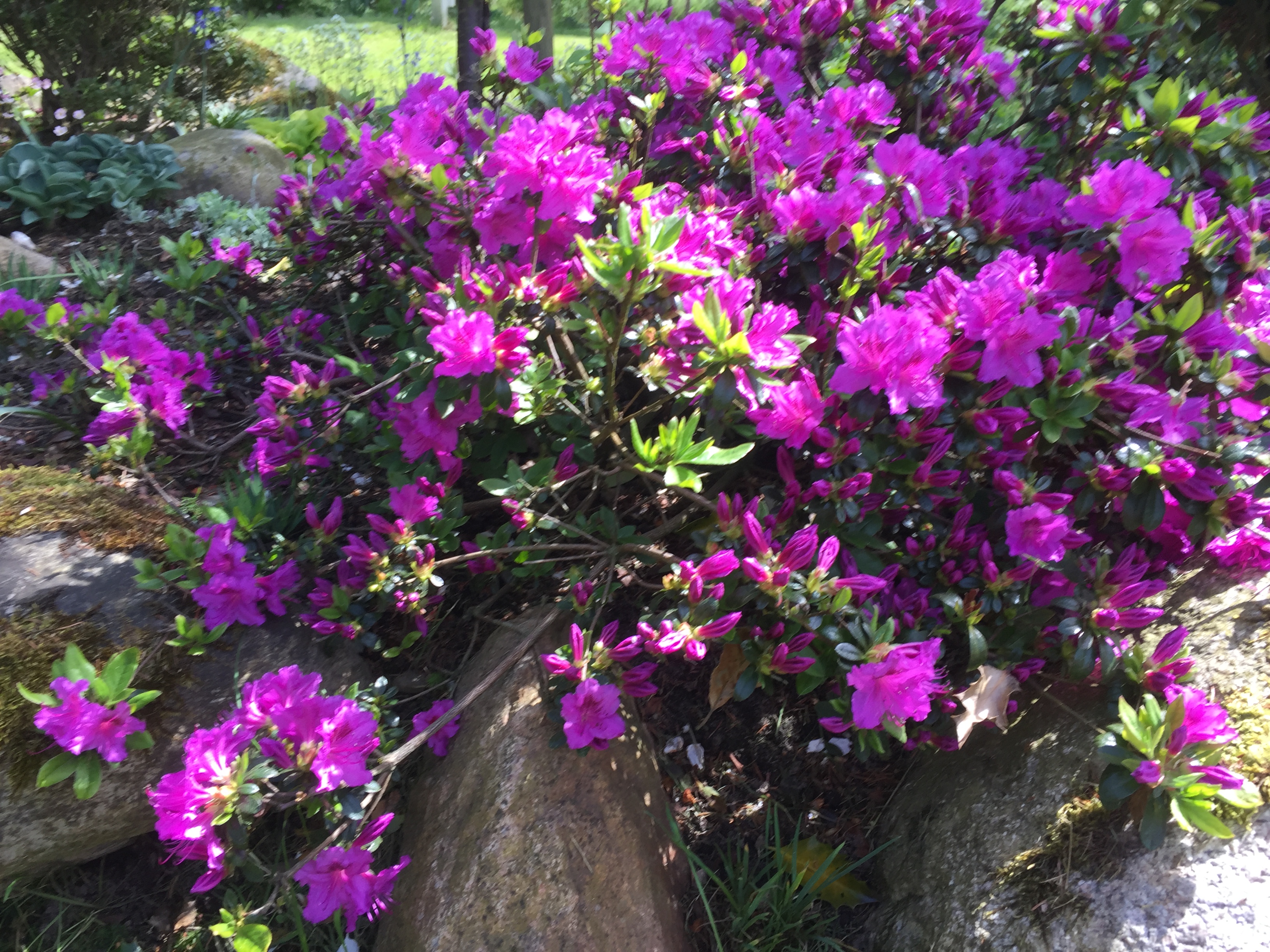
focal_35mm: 29
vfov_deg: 48.2
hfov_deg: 61.7
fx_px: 1064
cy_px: 476
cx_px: 635
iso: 32
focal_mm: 4.15
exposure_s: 1/253
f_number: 2.2
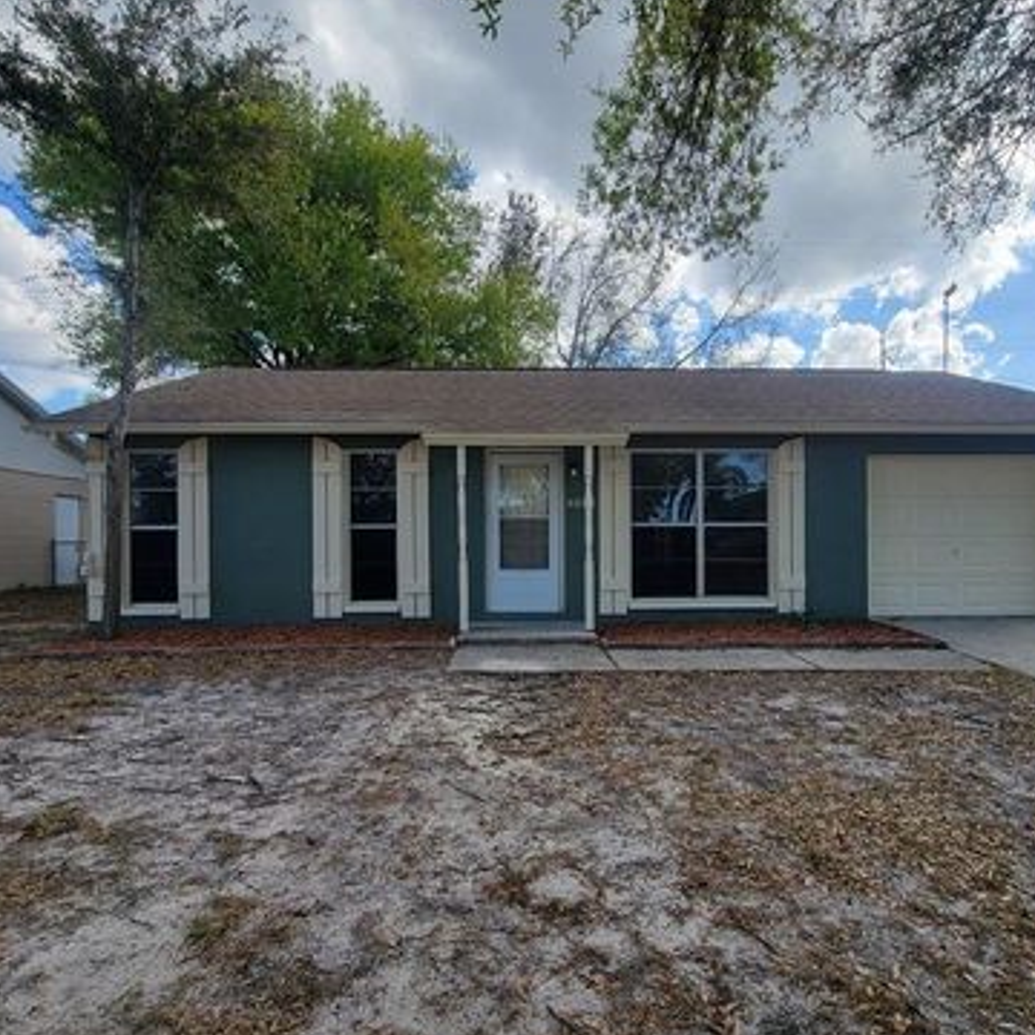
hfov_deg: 86.7
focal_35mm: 16
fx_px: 541
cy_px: 506
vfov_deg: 87.4
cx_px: 601
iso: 50
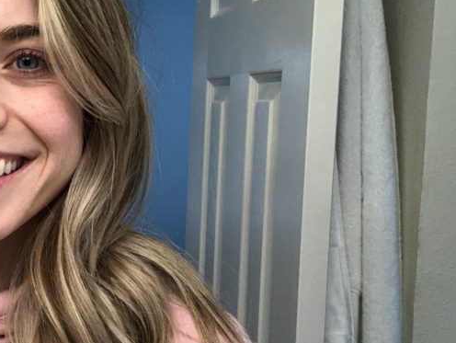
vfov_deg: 22.2
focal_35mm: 66
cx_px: 31
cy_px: 217
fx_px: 870
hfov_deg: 28.1
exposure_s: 1/120
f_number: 2.2
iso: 125
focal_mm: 2.87
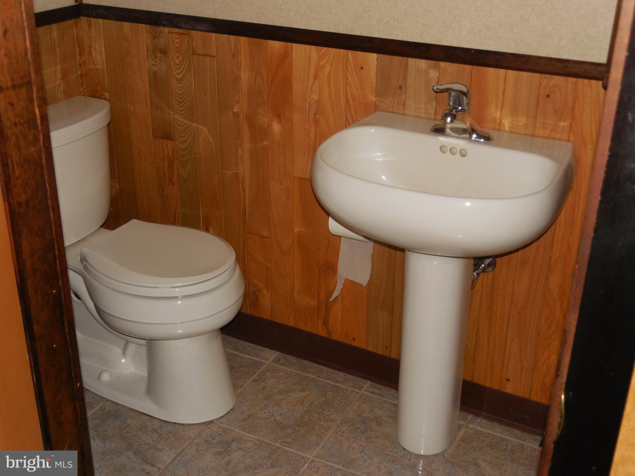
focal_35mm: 43
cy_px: 238
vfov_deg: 33.6
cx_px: 318
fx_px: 789
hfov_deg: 43.9
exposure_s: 1/60
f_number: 3.9
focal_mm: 7.8
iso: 200
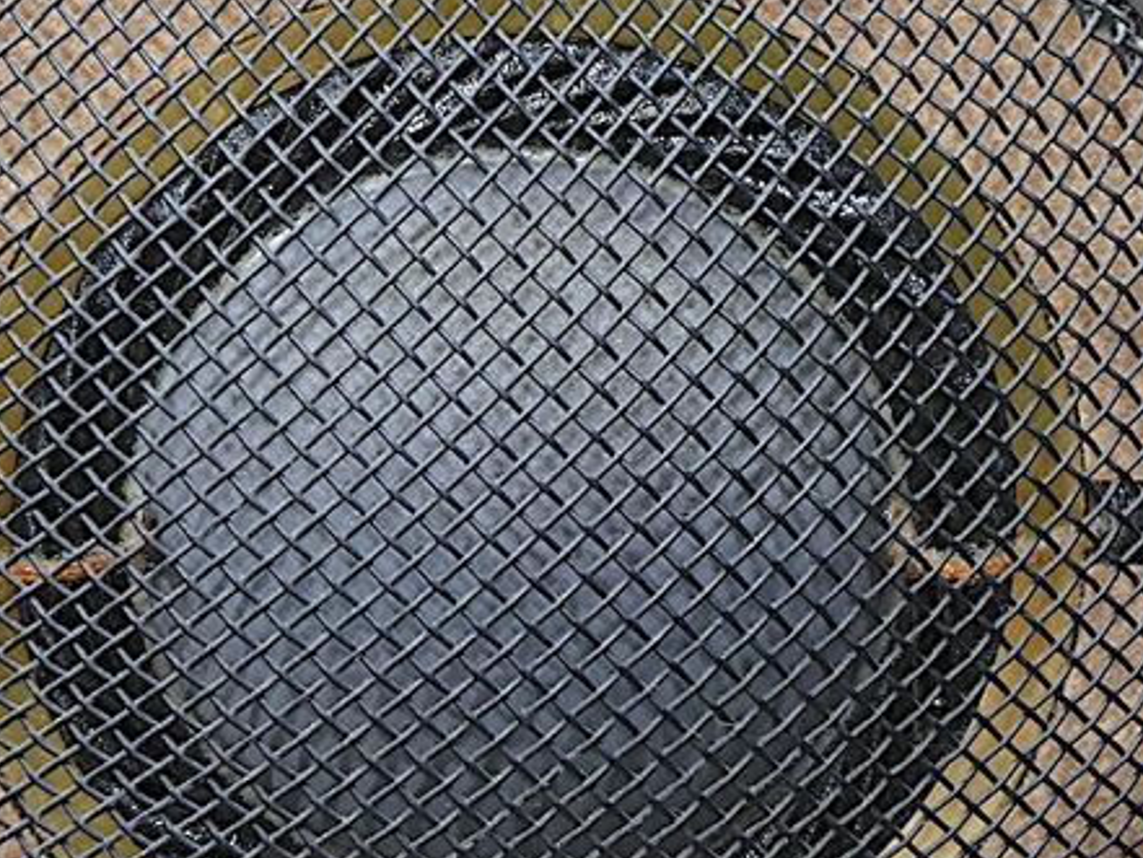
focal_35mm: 403
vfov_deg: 3.7
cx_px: 518
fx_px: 13310
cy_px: 493
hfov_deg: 4.9
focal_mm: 33.2
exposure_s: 1/2
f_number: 5.6
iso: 200
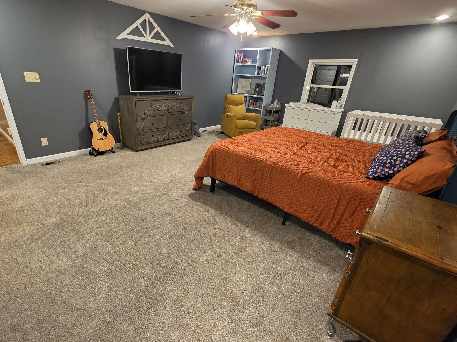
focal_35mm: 16
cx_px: 199
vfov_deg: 78.0
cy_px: 180
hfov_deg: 94.0
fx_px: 211
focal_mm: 2.2
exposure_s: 1/60
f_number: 1.9
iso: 640
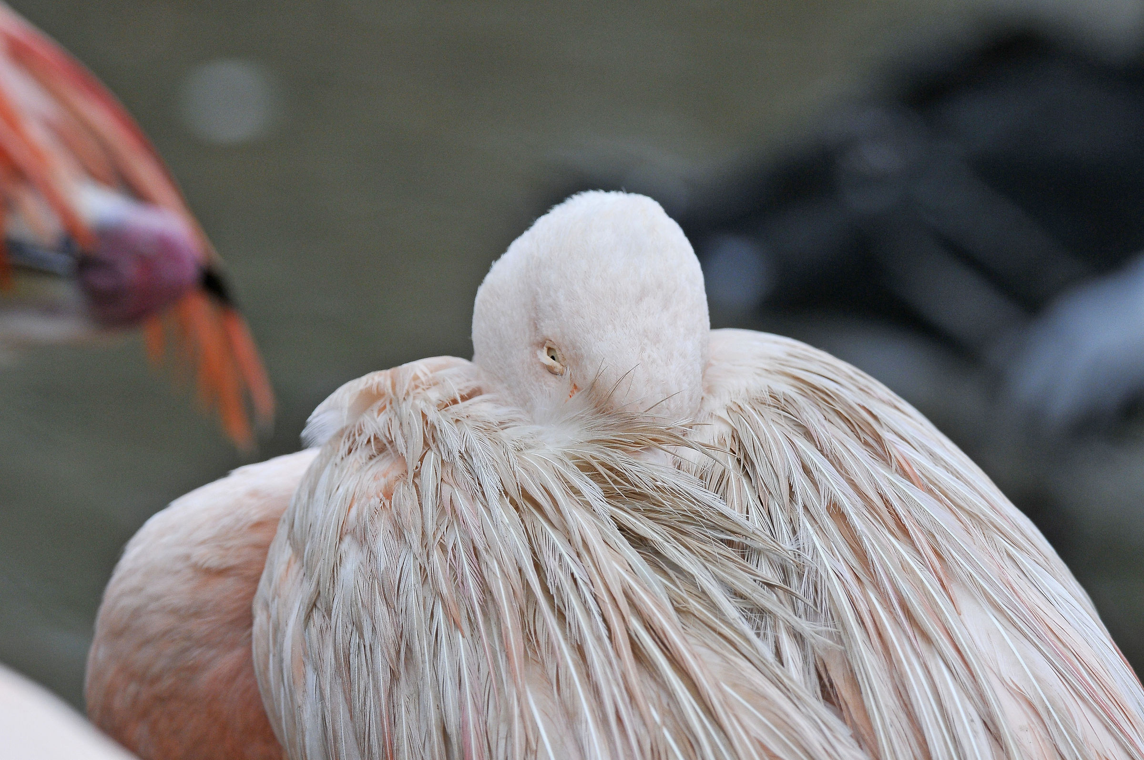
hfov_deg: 3.8
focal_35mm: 540
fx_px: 17139
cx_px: 572
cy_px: 380
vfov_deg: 2.5
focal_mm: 360
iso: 640
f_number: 7.1
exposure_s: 1/250
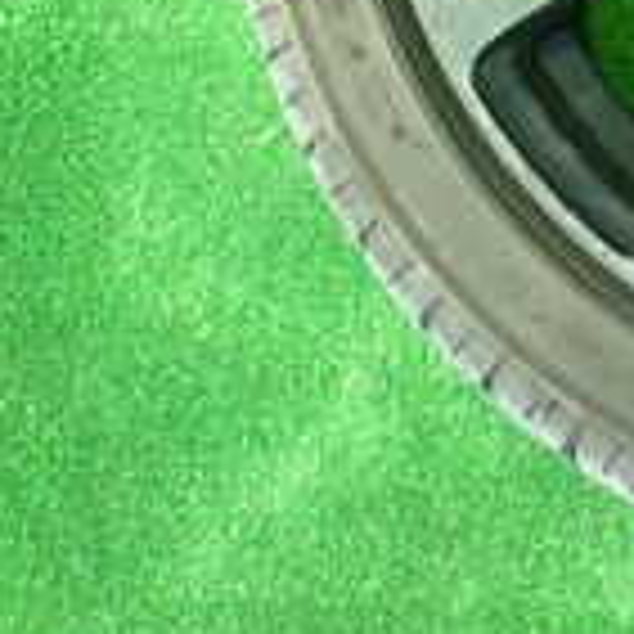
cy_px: -207
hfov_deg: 13.9
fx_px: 2342
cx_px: 1088
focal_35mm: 113
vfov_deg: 14.7
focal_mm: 5.5
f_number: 2.3
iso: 800
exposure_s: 1/40
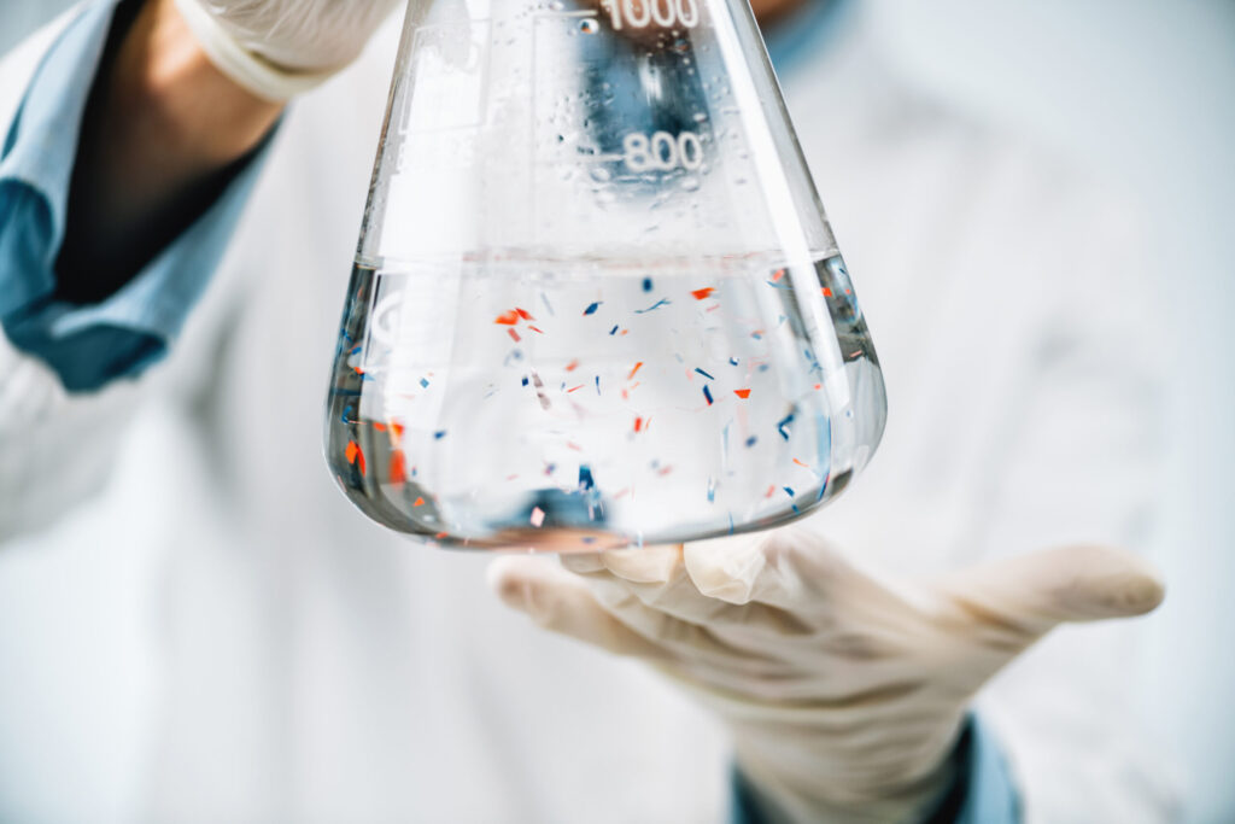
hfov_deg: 19.5
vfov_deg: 13.0
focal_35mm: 105
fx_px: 3602
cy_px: 412
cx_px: 618
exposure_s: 1/160
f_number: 3
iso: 64
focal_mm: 105
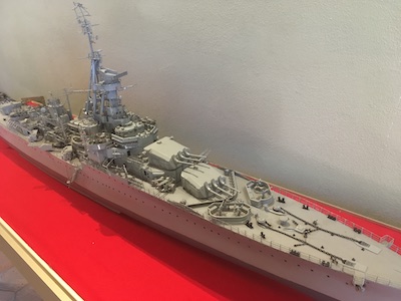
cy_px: 150
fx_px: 336
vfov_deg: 48.2
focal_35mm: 29
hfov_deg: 61.7
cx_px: 200
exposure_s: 1/33
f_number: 2.2
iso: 125
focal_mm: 4.15
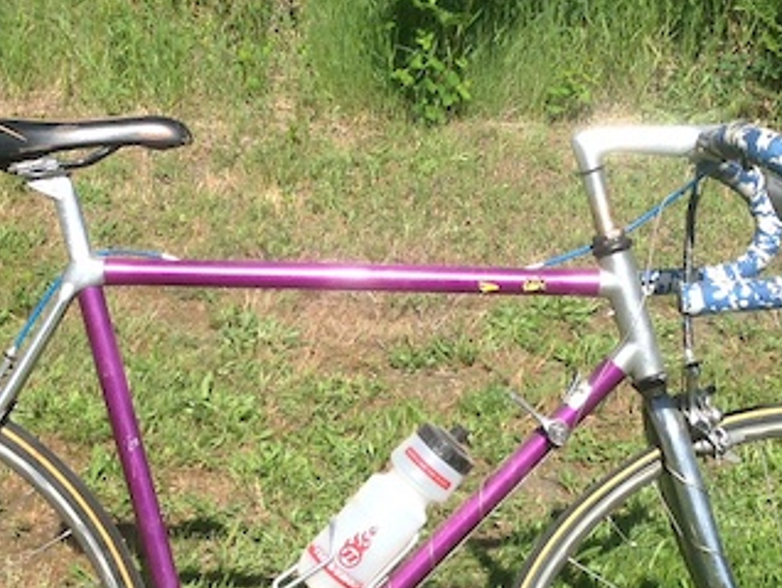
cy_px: 482
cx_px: 315
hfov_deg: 23.5
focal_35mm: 83
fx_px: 1876
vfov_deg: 17.6
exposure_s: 1/1323
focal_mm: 4.12
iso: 50
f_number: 2.4
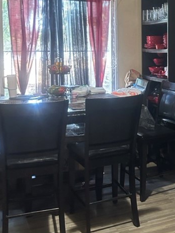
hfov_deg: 26.4
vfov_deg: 35.4
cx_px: 165
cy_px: 60
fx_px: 357
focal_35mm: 53
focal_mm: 6.86
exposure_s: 1/40
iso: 640
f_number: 1.78
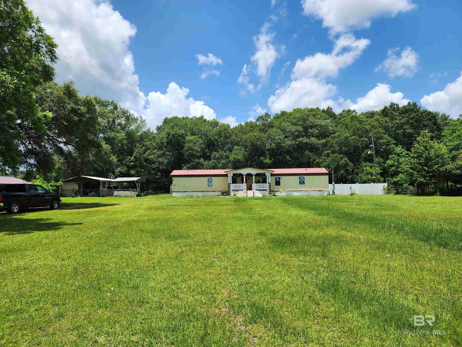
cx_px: 231
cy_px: 174
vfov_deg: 58.9
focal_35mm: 23
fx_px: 307
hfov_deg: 73.9
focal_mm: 6.4
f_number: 1.8
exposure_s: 1/1105
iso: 12
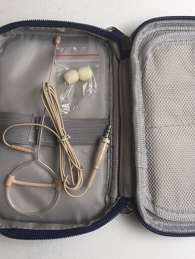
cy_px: 125
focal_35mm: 47
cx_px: 116
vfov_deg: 40.4
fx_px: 353
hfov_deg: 30.8
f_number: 2.2
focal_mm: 4.15
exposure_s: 1/109
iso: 25
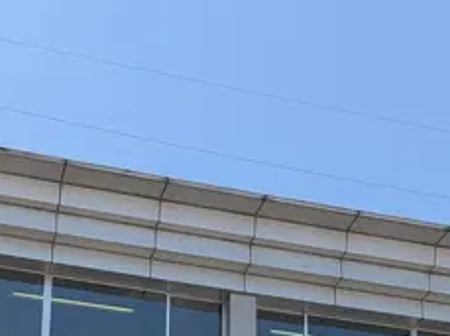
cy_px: 509
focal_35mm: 84
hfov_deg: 23.3
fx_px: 1090
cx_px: 202
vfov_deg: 16.0
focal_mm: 4.53
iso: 27
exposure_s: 1/1242
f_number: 1.7
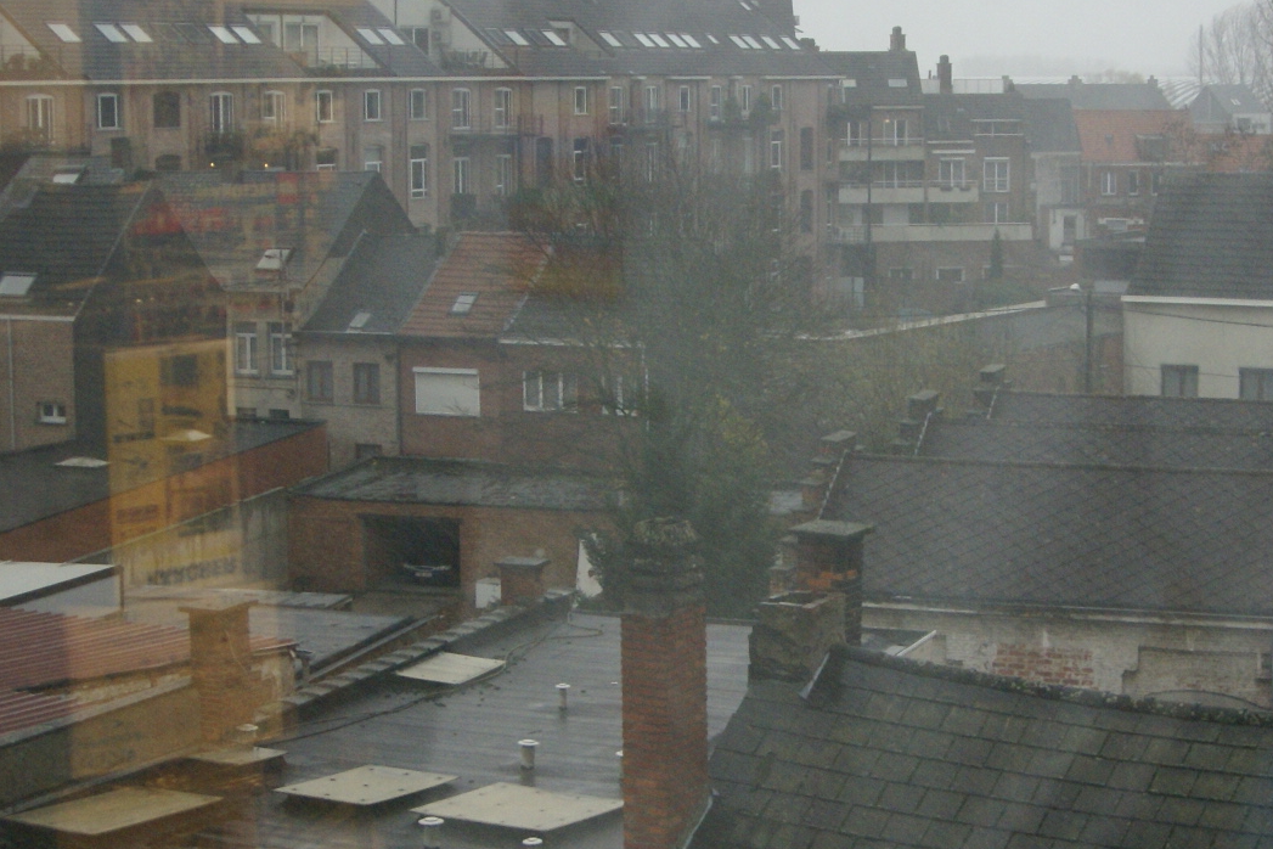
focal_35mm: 77
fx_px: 2723
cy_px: 414
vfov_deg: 17.7
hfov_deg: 26.2
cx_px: 832
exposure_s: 1/25
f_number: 4
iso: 400
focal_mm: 28
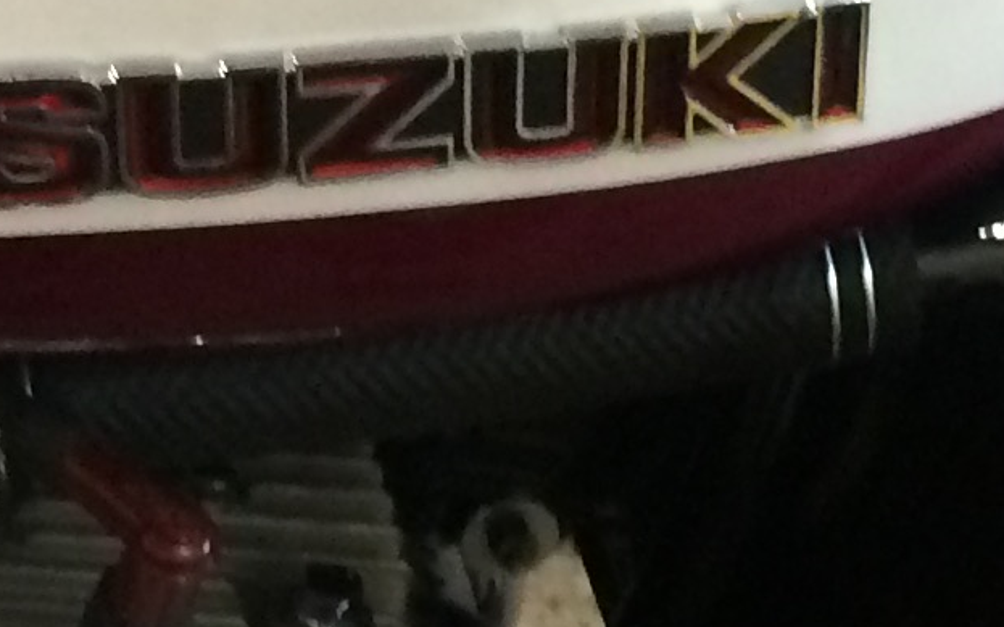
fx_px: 4404
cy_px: 222
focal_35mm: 161
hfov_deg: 13.0
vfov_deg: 8.1
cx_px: 493
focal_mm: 4.15
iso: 320
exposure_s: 1/20
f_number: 2.2
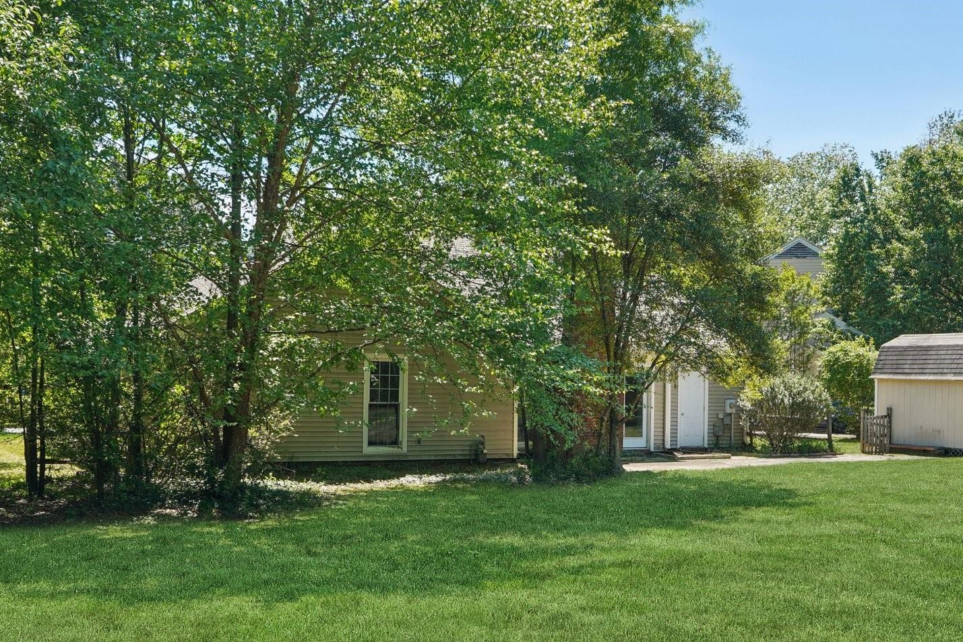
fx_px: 1150
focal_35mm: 43
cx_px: 529
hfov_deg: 45.4
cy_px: 398
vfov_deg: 31.1
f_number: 8
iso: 100
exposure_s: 1/45
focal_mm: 20
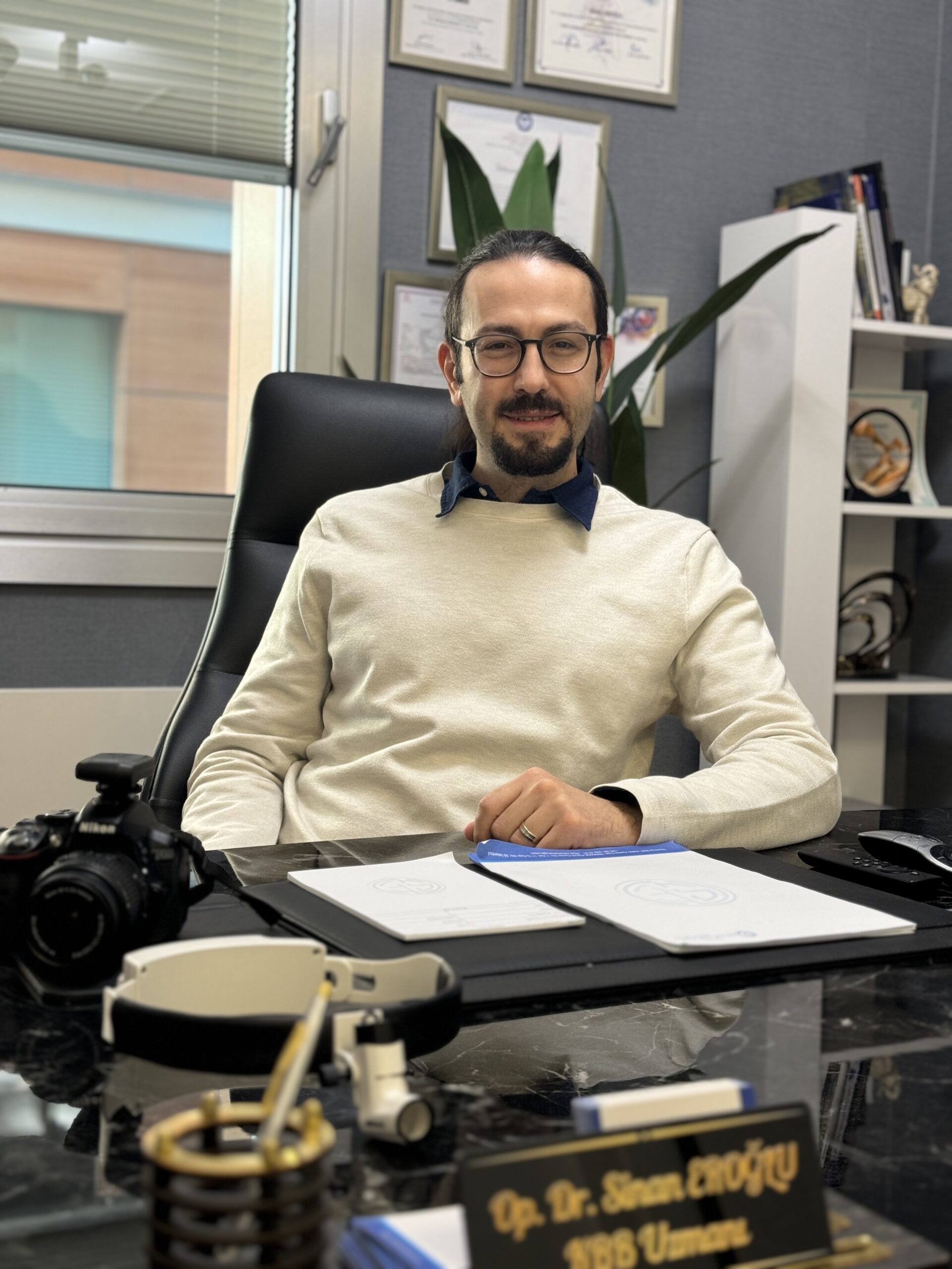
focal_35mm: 48
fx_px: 1760
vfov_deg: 39.7
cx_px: 476
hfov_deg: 30.3
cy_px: 634
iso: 80
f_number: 1.78
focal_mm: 6.76
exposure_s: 1/50
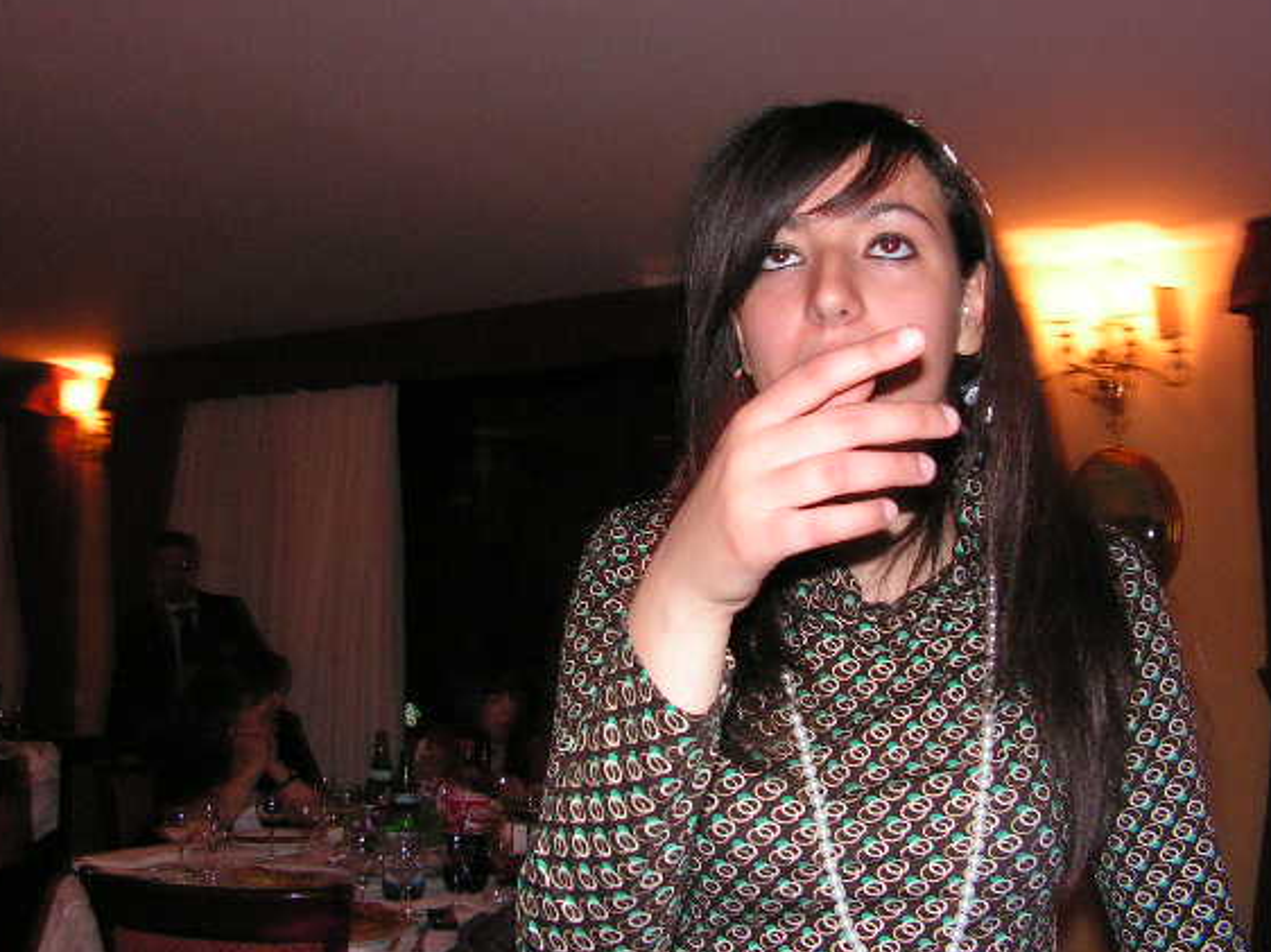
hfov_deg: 45.8
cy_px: 452
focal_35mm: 41
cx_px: 617
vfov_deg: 35.1
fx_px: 1505
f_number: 3.2
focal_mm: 6
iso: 200
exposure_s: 1/40
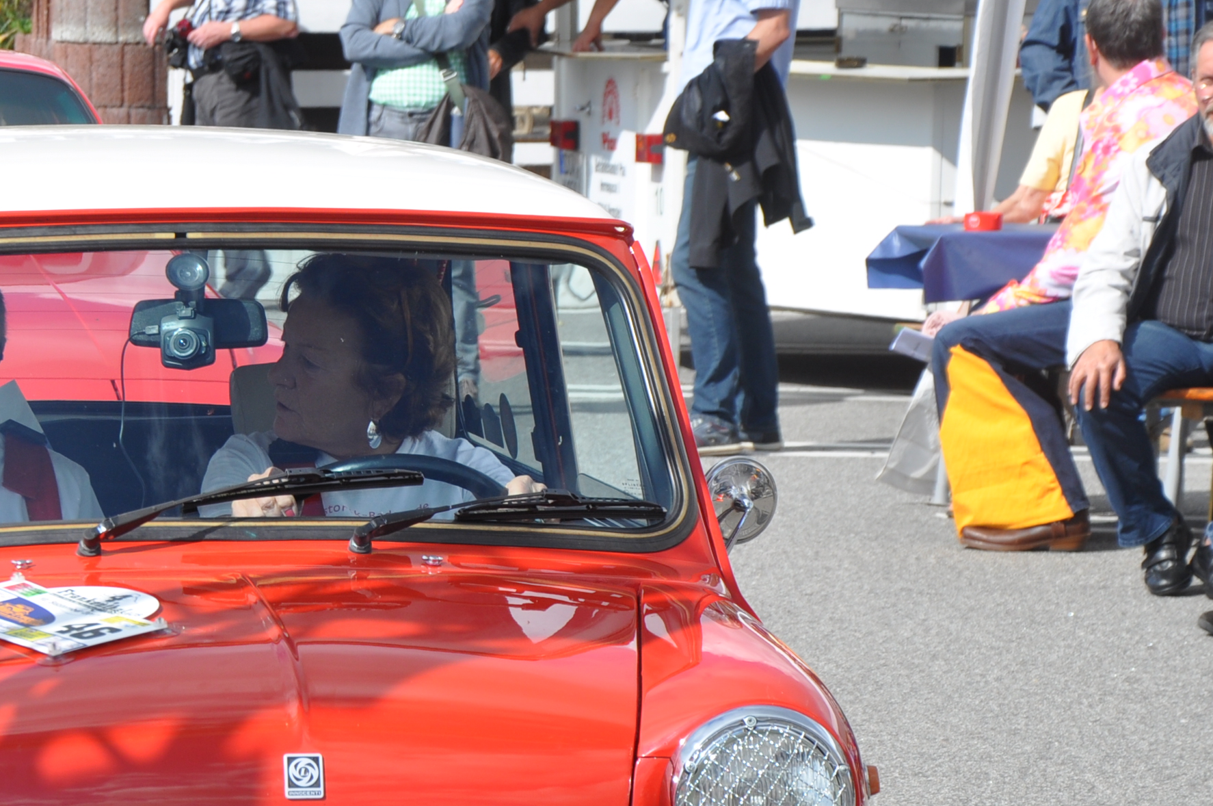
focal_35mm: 204
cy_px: 707
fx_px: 6862
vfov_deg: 6.7
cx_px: 280
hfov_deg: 10.1
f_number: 8
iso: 200
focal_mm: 75
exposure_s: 1/400
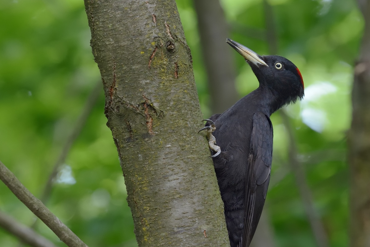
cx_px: 194
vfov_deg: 1.4
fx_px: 9939
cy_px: 146
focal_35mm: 967
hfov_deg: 2.1
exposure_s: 1/100
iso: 800
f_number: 6.3
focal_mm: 600
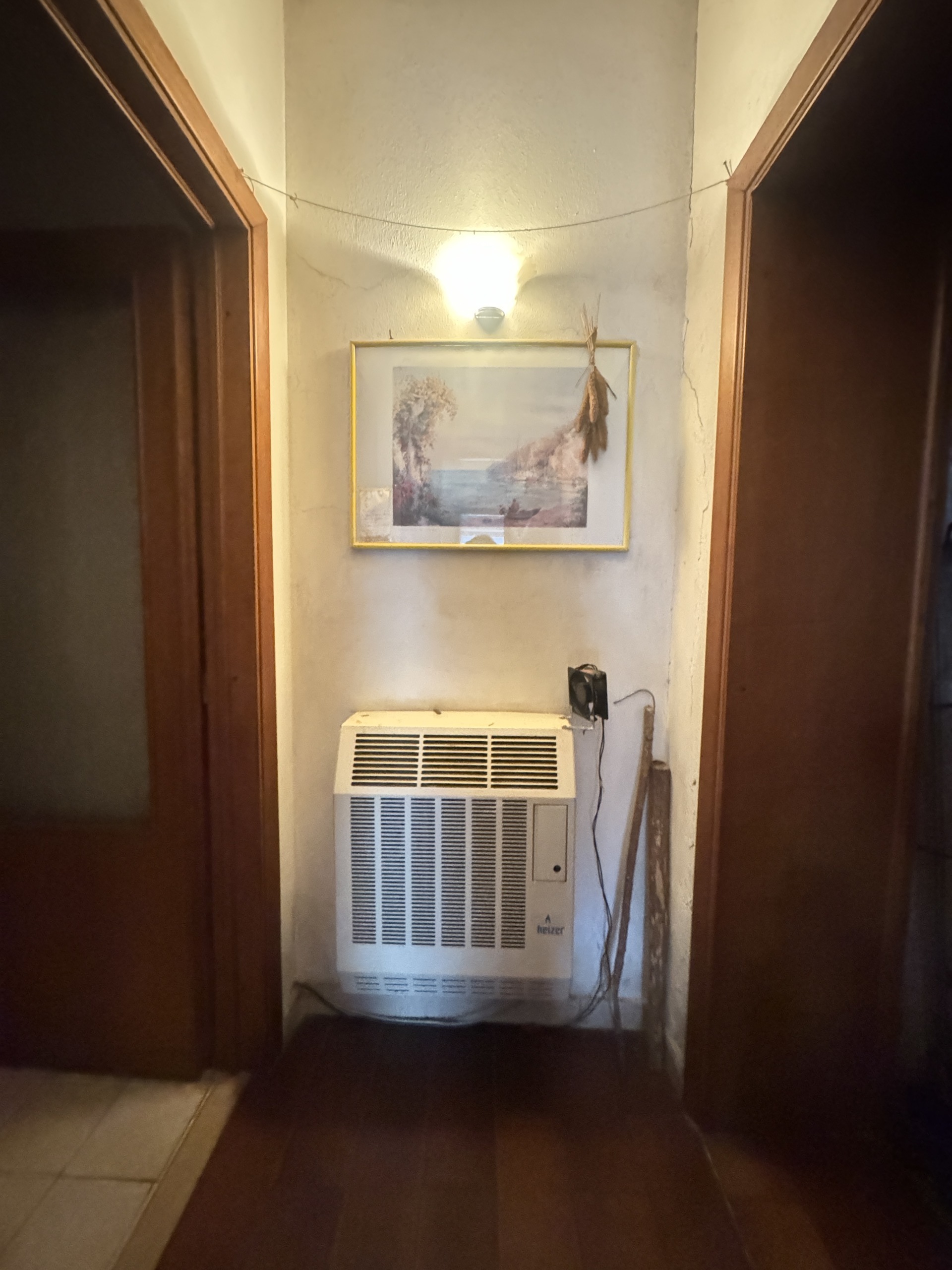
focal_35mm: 14
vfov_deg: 102.1
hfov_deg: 85.7
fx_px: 513
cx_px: 476
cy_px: 635
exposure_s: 1/25
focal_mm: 2.22
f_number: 2.2
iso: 2500
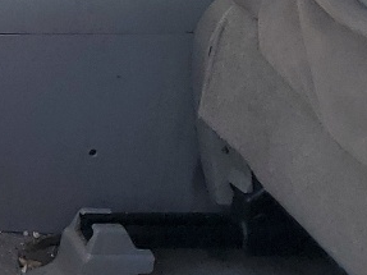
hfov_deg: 11.5
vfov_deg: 9.4
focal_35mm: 145
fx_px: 1537
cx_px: -486
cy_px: -307
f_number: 1.5
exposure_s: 1/370
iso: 50
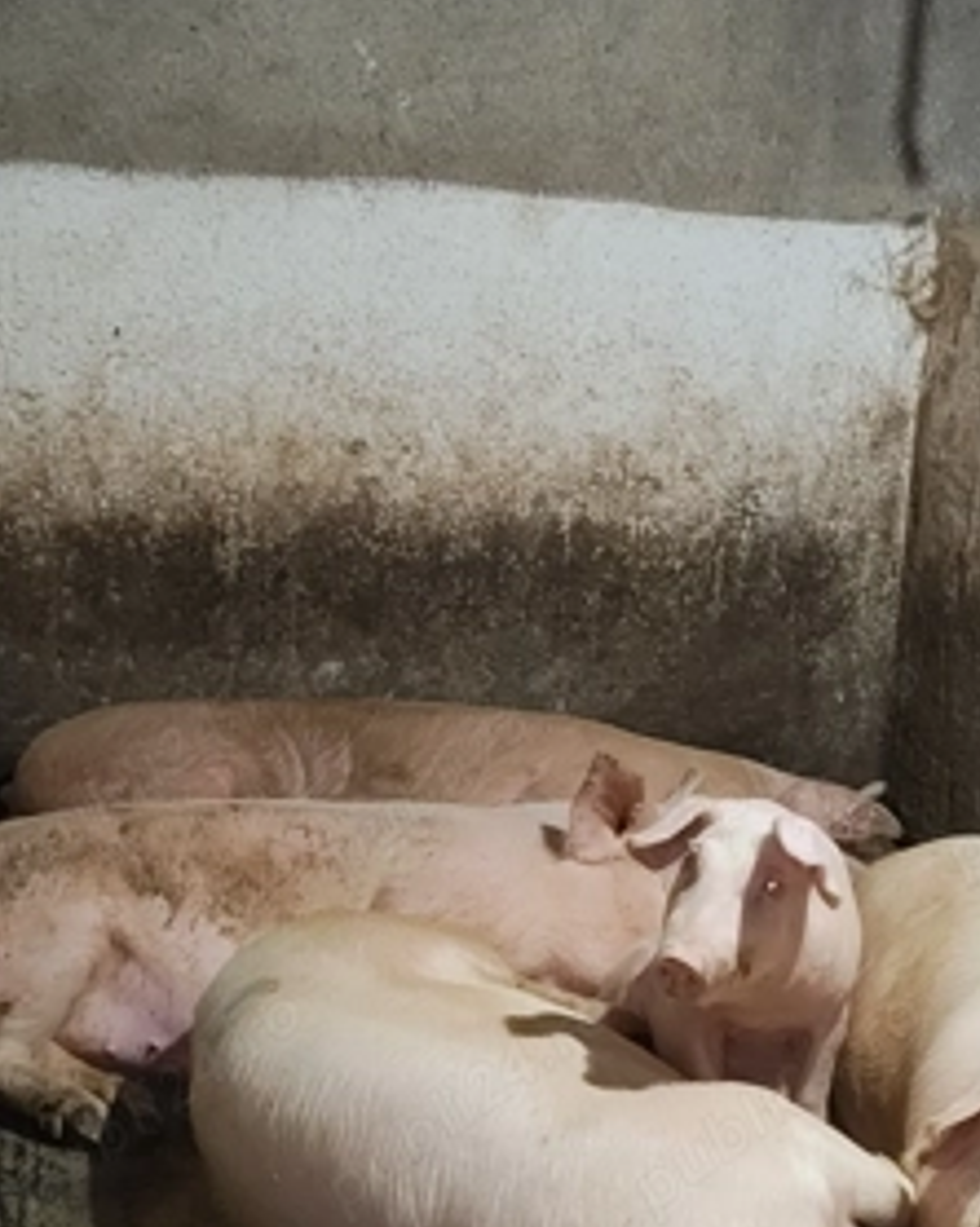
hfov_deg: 21.8
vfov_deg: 27.0
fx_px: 2541
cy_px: 834
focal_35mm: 70
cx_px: 622
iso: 1661
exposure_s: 1/33.3
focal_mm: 5.56
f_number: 1.88
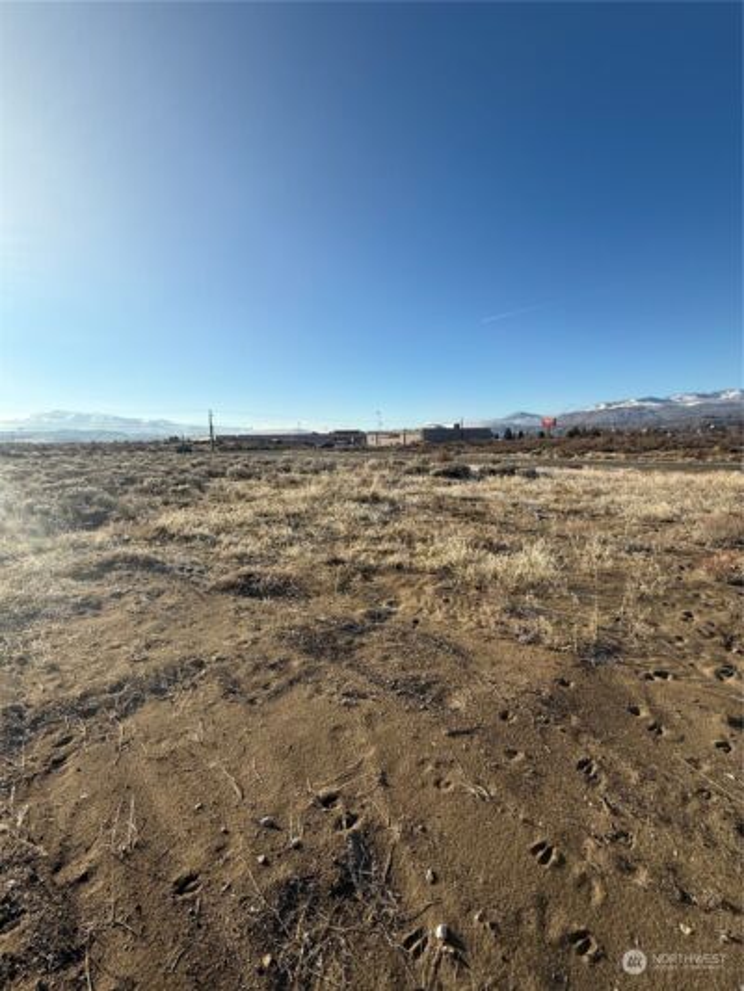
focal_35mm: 14
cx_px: 372
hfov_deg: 85.7
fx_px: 401
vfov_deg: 102.1
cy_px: 496
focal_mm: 2.22
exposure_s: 1/2841
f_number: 2.2
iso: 50
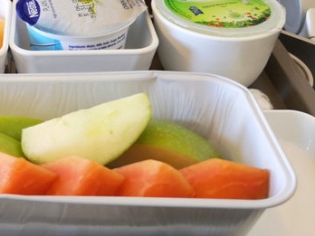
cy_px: -4
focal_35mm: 62
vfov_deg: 22.7
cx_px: 47
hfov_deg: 30.2
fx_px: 564
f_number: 1.8
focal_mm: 3.95
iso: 400
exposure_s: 1/33.3
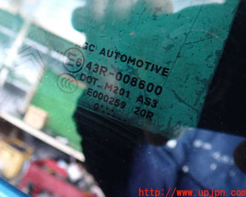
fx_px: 255
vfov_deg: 42.2
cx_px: 102
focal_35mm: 35
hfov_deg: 51.3
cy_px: 89
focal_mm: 5.4
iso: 640
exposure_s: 1/30
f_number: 2.3
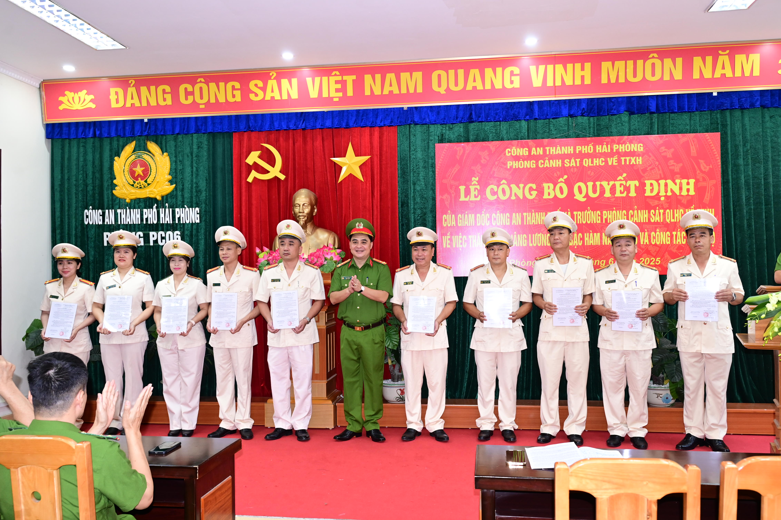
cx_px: 390
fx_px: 651
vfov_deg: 43.6
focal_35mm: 30
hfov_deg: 61.9
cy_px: 260
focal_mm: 30
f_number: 5
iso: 2000
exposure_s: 1/100
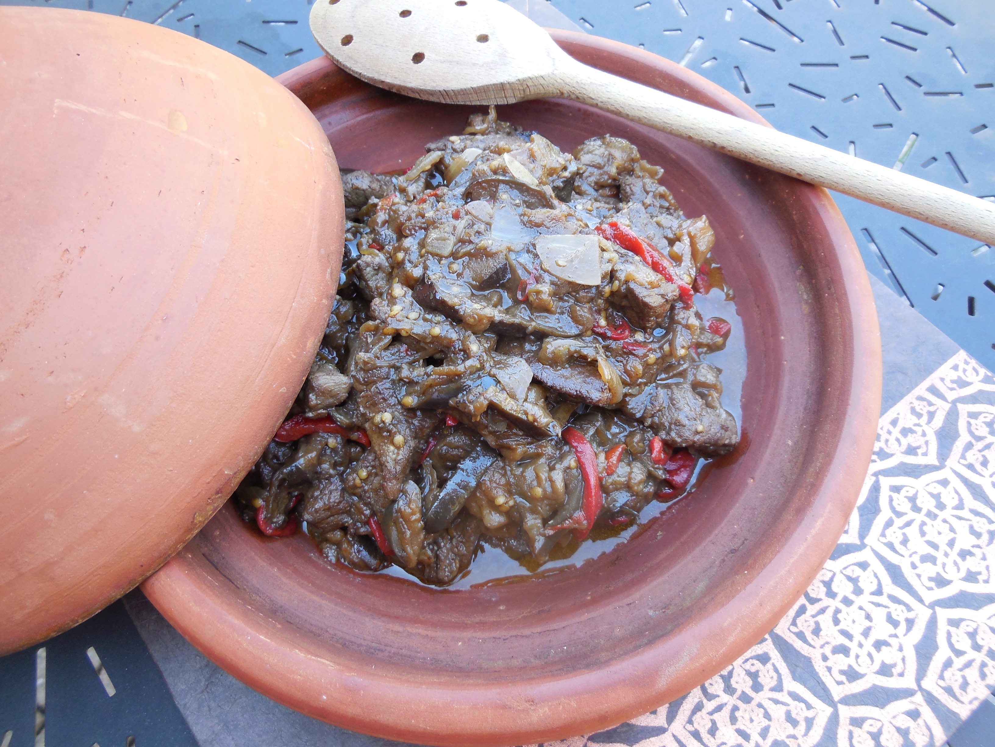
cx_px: 498
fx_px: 719
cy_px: 374
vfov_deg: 54.9
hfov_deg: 69.4
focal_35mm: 25
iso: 125
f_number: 3.1
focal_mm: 4.5
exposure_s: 1/40
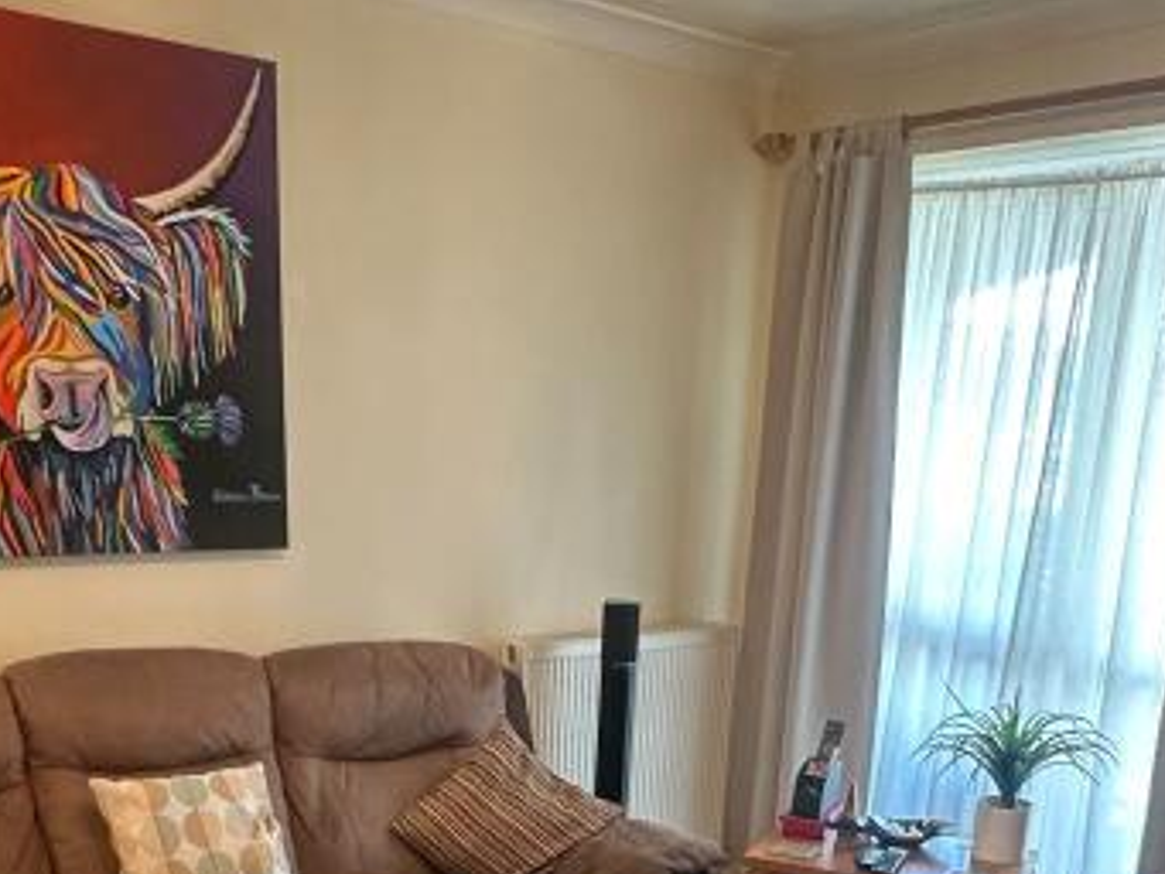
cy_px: 871
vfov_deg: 31.8
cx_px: 581
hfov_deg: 44.8
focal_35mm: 42
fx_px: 1414
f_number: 2.2
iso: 200
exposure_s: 1/50
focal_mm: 2.22
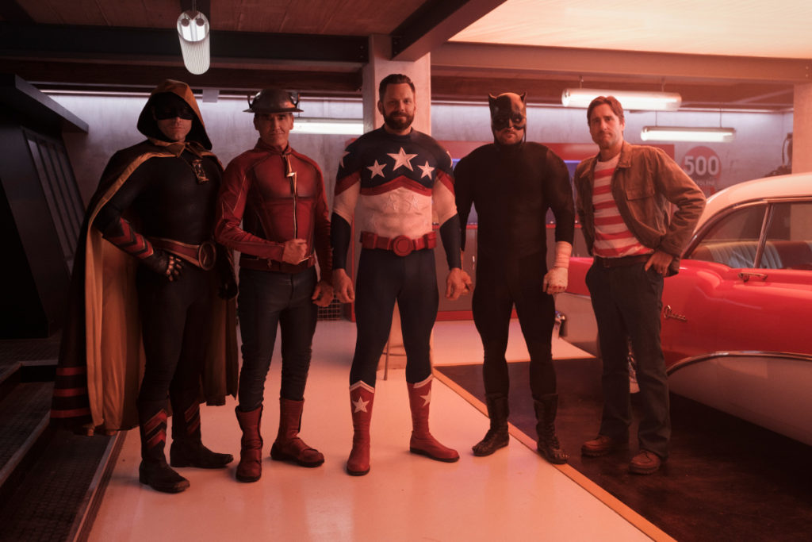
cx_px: 406
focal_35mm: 34
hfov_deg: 55.8
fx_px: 767
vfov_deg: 38.9
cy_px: 271
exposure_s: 1/250
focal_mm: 22.7
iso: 1250
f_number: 3.2
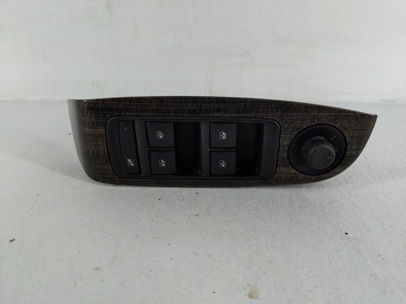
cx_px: 203
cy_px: 152
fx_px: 293
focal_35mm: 25
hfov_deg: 69.4
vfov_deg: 54.9
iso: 55
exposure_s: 1/114
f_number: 1.73
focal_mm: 4.38
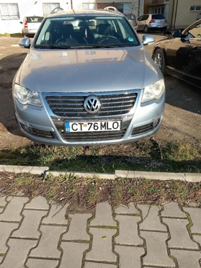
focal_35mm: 29
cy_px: 128
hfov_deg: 48.2
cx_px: 97
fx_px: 225
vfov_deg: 61.6
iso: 20
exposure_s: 1/286
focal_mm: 4
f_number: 1.8
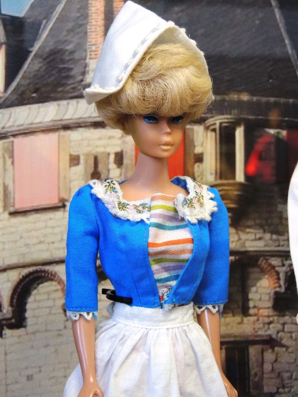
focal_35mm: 120
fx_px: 1377
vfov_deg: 16.4
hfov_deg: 12.3
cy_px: 198
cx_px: 149
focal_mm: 21.4
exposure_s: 1/40
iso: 400
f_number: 4.2
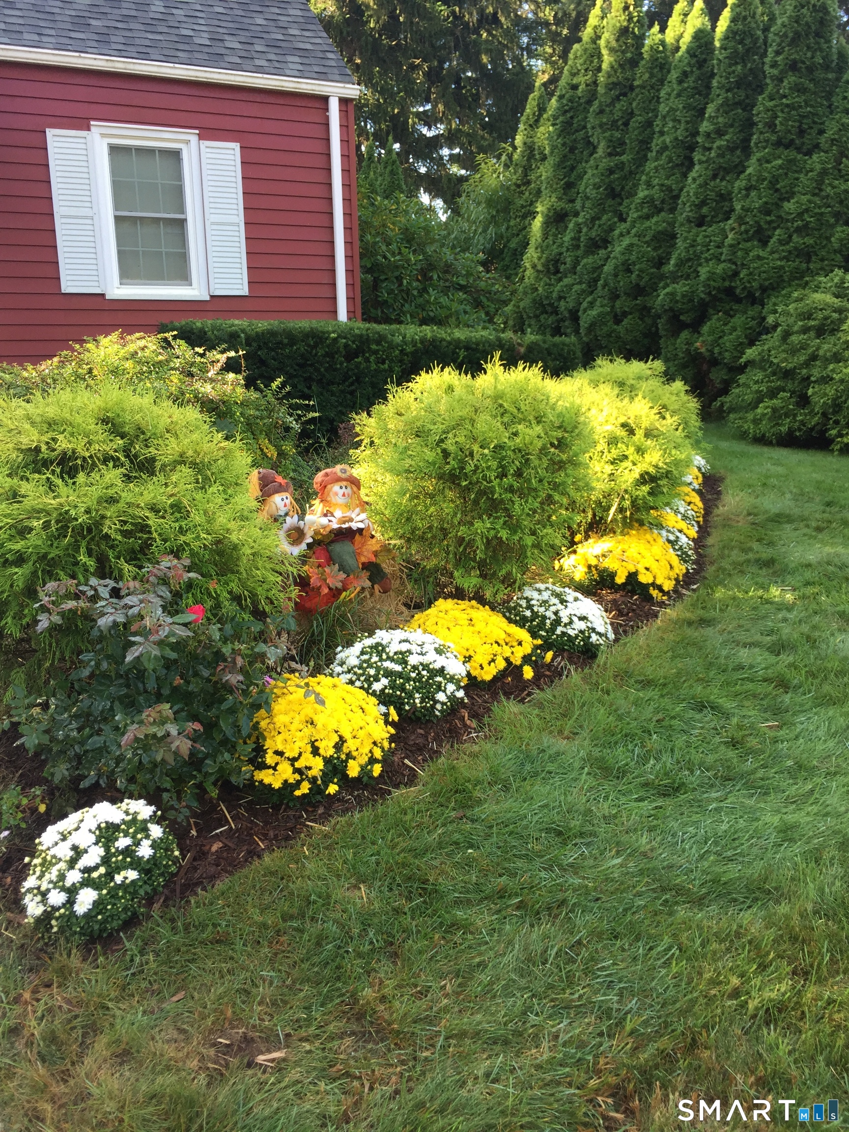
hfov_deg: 48.2
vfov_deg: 61.7
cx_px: 424
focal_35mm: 29
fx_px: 948
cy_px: 566
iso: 32
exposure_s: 1/120
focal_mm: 4.15
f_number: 2.2
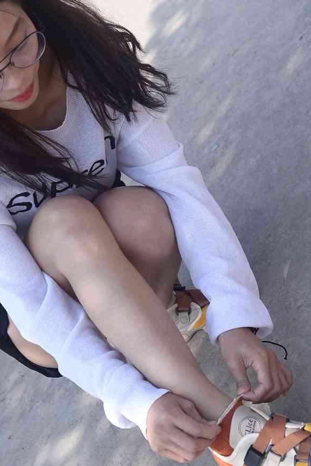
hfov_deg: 17.5
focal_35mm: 78
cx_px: 122
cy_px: 208
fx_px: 1010
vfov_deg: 26.0
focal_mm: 35
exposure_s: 1/800
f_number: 5.6
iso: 160
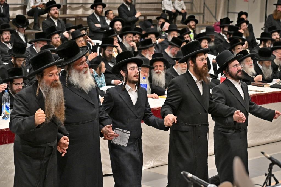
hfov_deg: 17.9
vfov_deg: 12.0
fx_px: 890
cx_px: 140
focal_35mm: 114
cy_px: 94
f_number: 4
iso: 1250
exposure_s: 1/320
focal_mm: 76
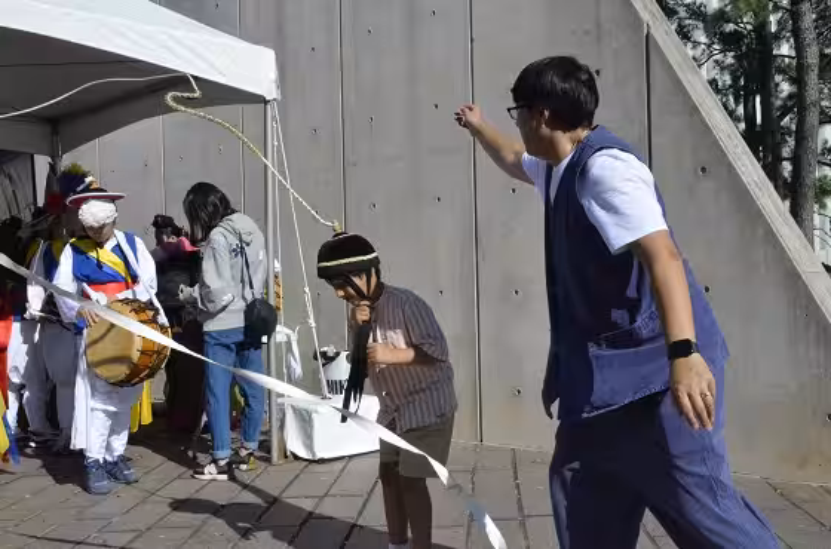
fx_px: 863
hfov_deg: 51.4
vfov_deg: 35.3
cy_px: 274
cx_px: 416
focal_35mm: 38
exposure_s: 1/2000
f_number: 22
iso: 5000
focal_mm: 25
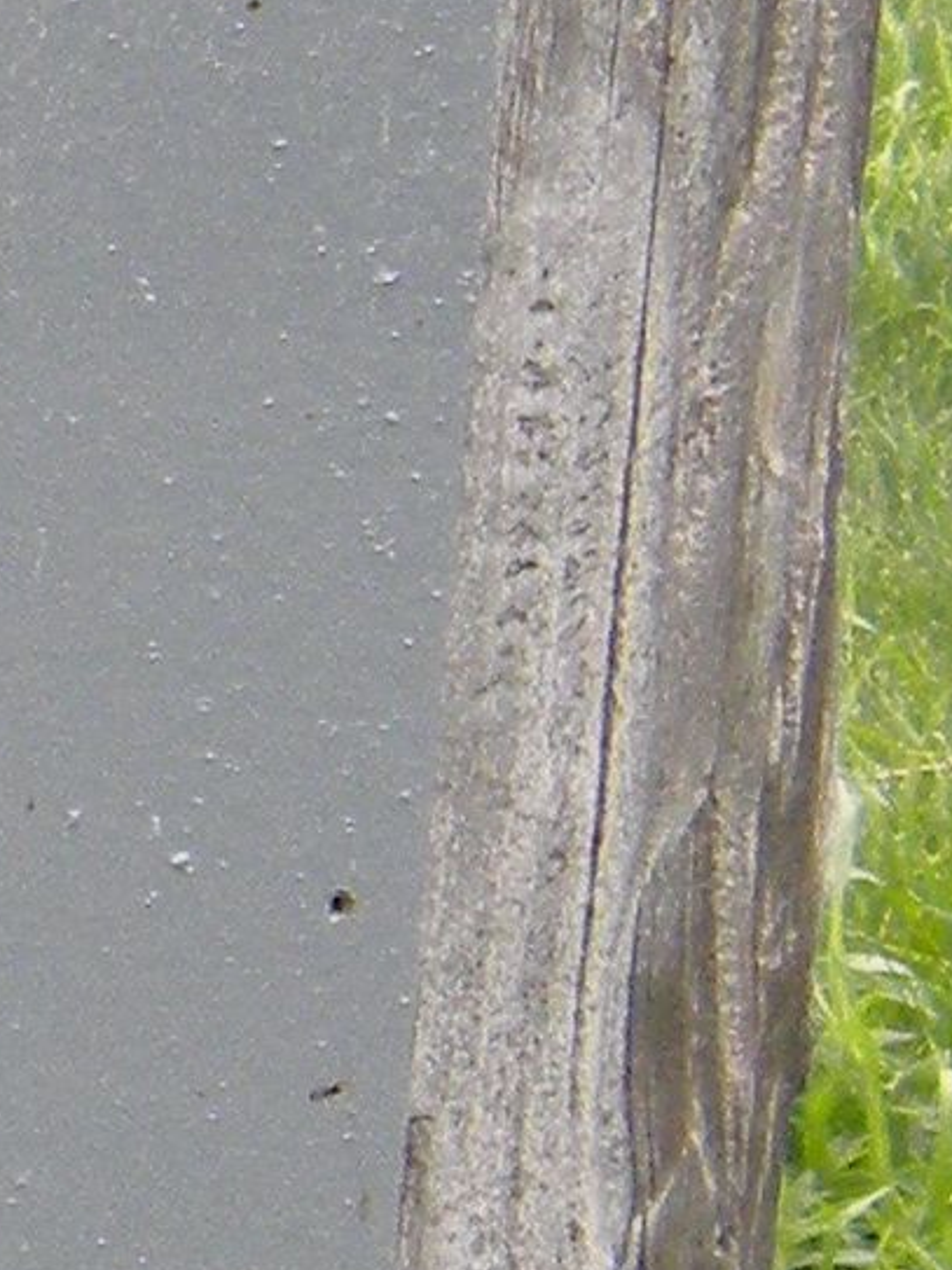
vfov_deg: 6.3
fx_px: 11592
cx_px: -2189
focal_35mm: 316
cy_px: 496
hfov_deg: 4.5
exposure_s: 1/500
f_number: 3.9
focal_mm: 8.6
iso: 178
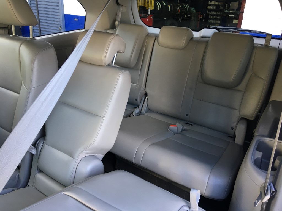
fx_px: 236
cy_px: 106
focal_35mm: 29
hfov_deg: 61.7
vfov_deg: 48.2
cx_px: 141
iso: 64
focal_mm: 4.15
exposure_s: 1/30
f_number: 2.2
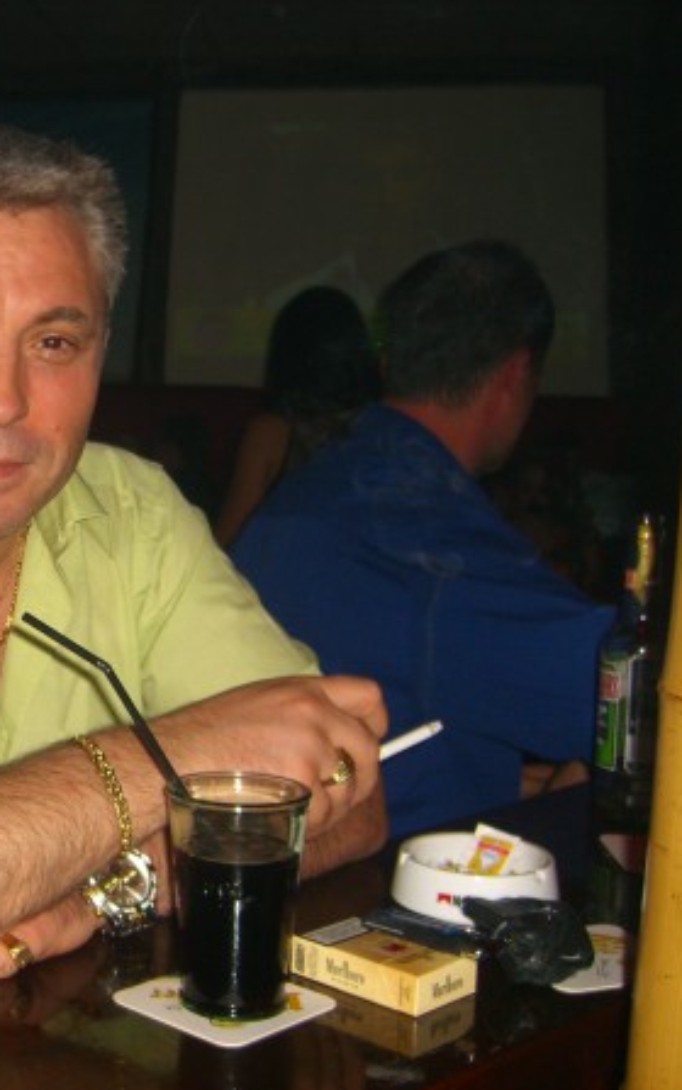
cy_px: 545
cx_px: -41
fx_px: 1606
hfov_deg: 22.8
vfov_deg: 37.5
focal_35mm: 54
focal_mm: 7.9
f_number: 2.8
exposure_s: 1/60
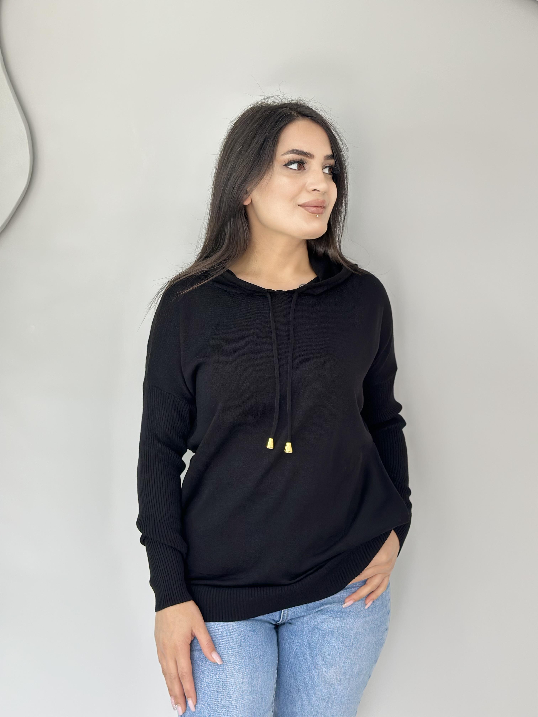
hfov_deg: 30.3
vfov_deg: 39.7
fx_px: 995
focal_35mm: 48
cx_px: 269
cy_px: 358
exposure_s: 1/112
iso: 125
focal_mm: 6.86
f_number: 1.78
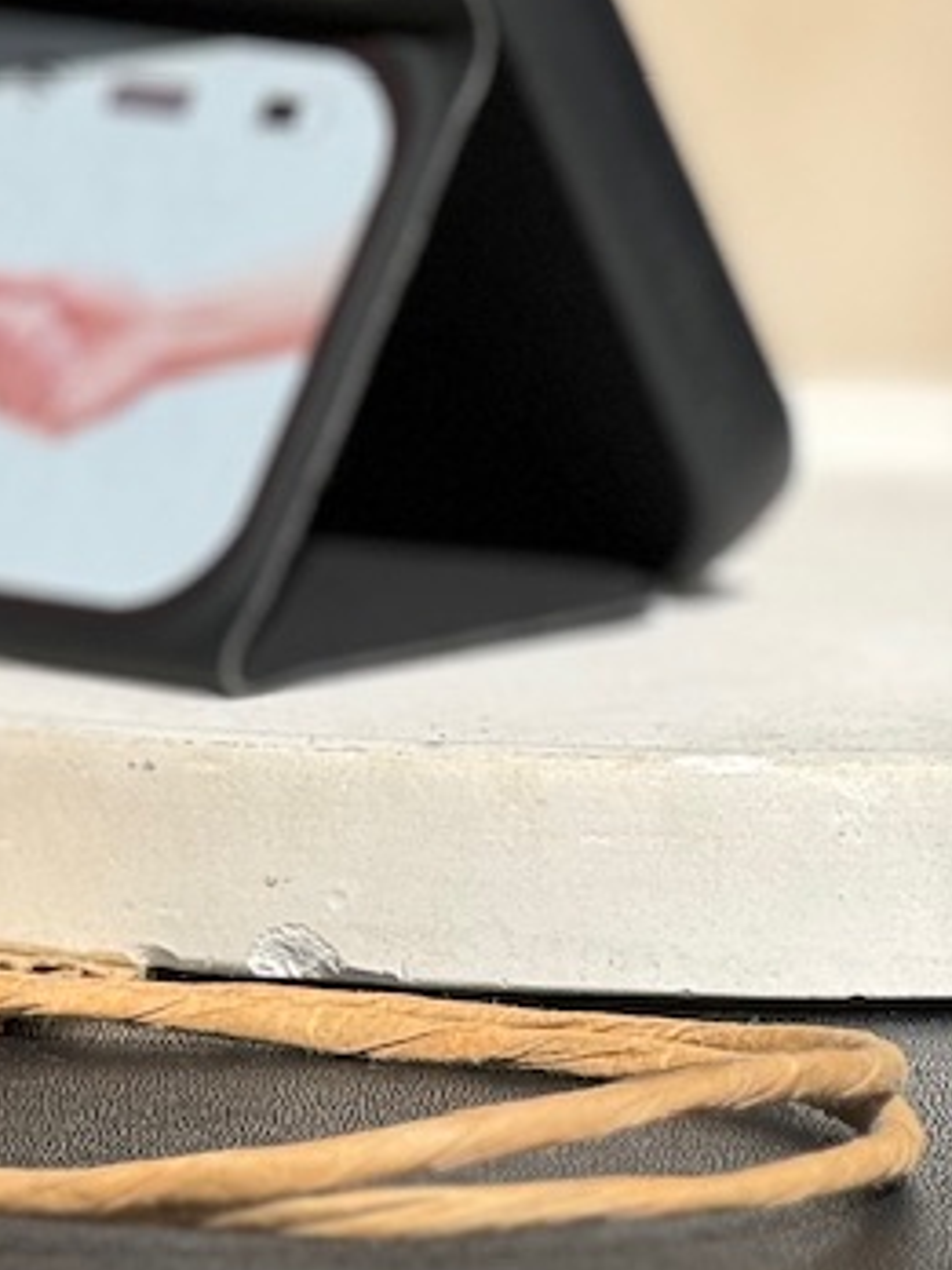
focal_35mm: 283
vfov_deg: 7.0
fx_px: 10377
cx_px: -795
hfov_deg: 5.2
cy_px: 201
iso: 25
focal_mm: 9
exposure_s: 1/633
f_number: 2.8
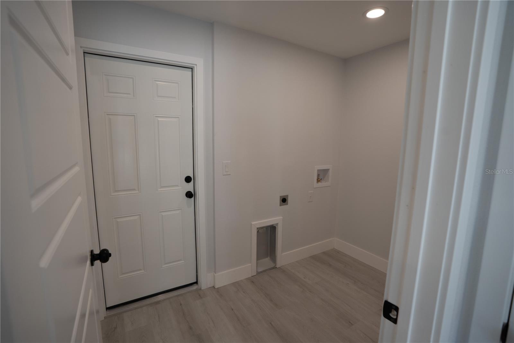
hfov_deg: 96.7
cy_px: 172
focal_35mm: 16
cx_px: 257
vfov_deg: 73.7
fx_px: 228
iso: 640
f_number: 5
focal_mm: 16
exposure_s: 1/125
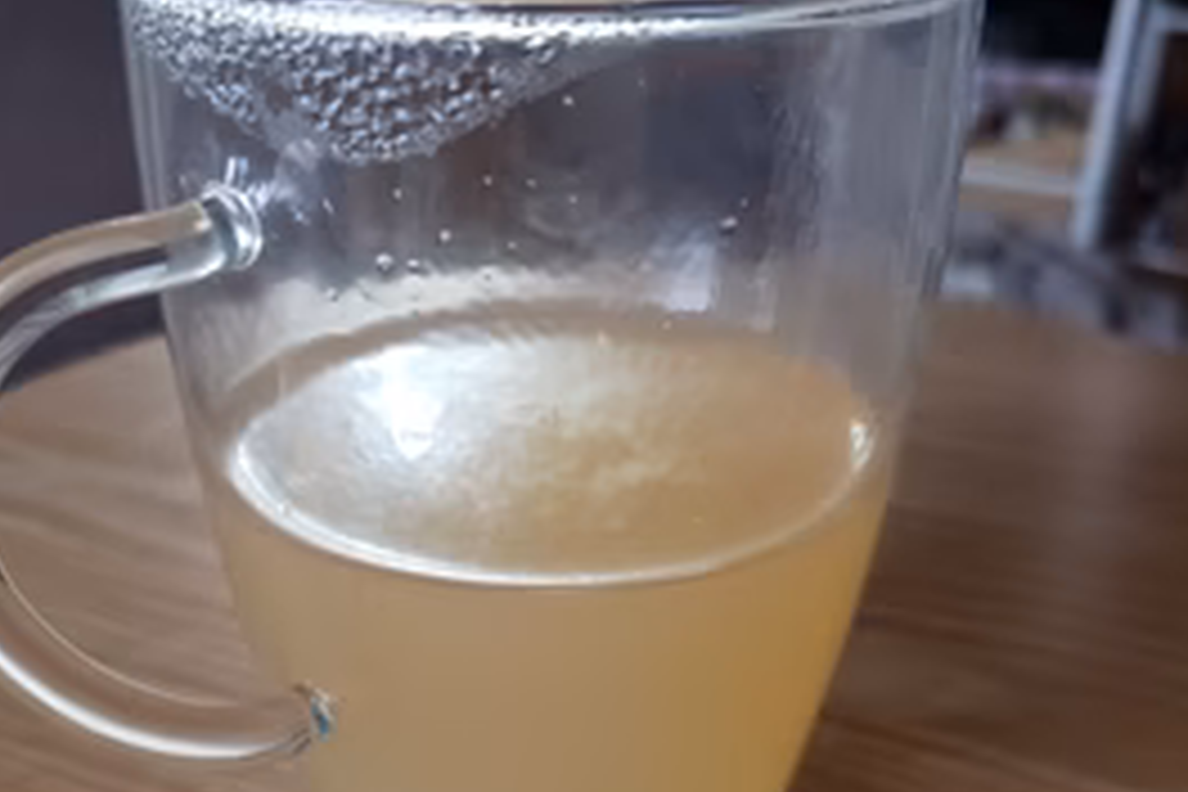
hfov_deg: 47.3
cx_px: 518
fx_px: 1353
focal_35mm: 41
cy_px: 536
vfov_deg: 32.3
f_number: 1.5
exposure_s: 1/15
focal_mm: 4.3
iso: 250
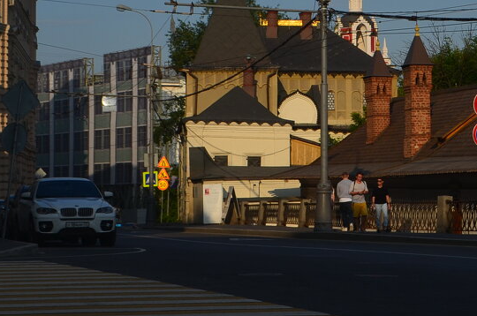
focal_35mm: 120
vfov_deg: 11.3
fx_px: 1587
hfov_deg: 16.8
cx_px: 441
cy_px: 5
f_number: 11
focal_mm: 36
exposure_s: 1/400
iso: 200
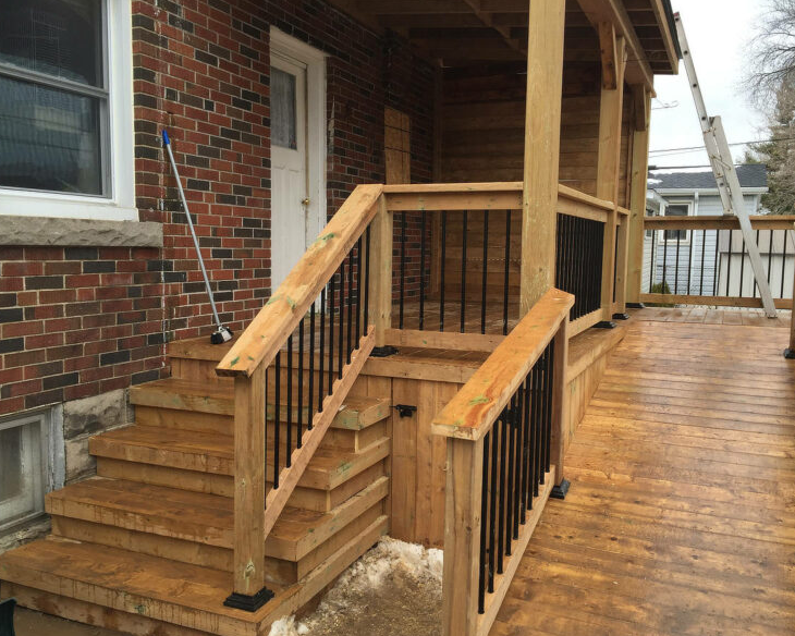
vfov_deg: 47.1
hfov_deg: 57.2
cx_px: 411
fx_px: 729
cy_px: 322
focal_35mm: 31
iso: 32
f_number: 2.2
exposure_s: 1/746
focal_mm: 4.15
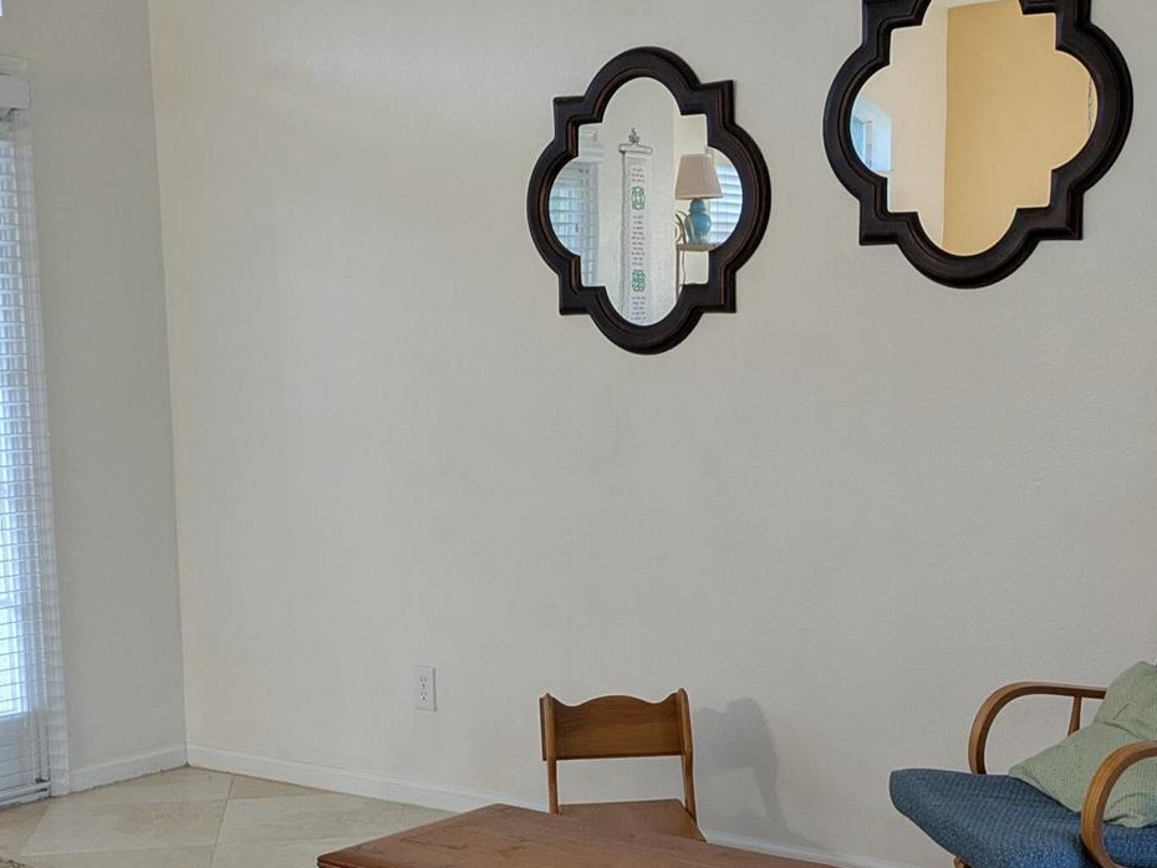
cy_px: 597
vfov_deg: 26.4
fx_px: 1839
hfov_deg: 34.8
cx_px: 688
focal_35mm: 55
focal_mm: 5.43
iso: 197
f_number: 1.89
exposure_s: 1/30
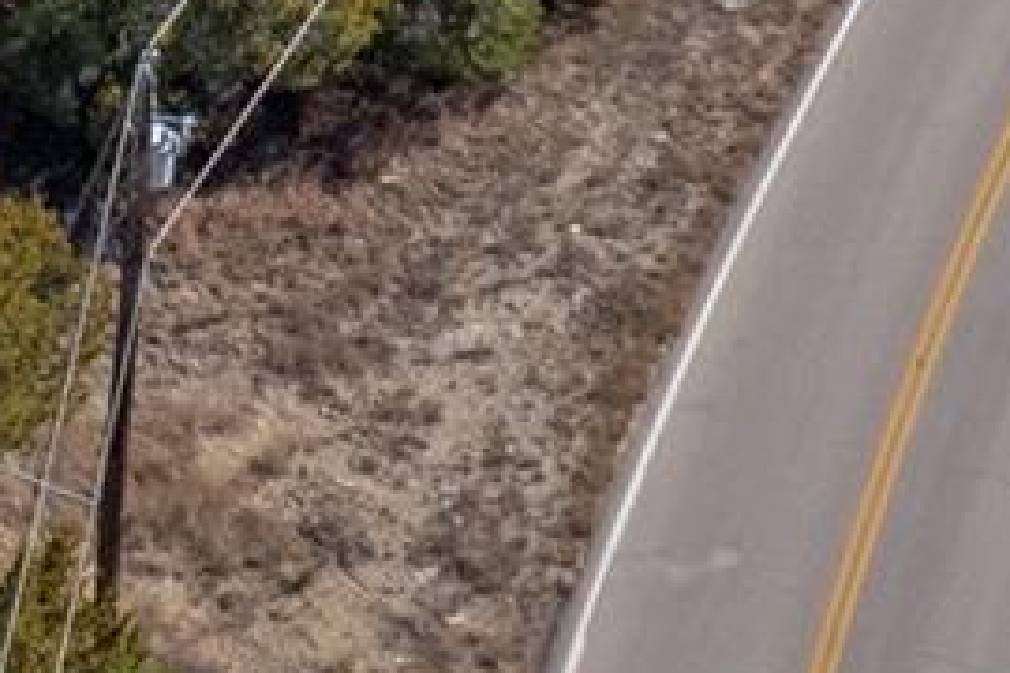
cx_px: -759
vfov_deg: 7.2
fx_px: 4685
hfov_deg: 11.5
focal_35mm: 167
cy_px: -1396
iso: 100
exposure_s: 1/3000
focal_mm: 8.38
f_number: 2.8
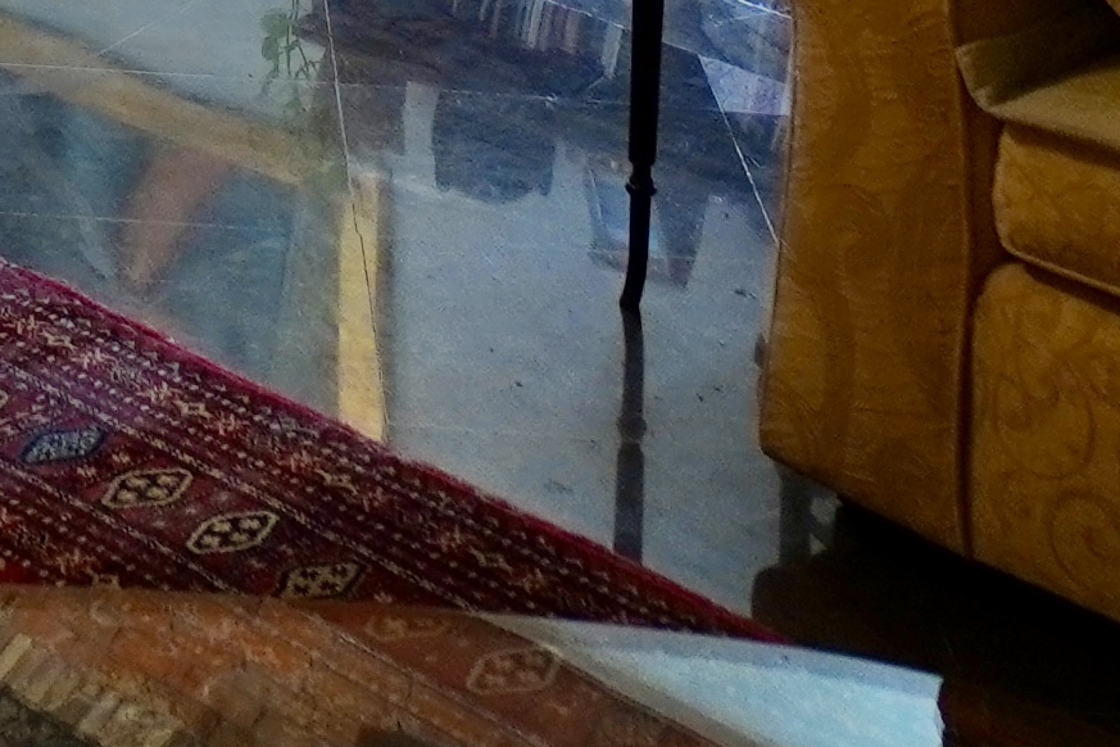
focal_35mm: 113
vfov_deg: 10.0
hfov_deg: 17.1
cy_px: -1230
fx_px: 3529
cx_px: -267
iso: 400
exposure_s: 1/30
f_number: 2.8
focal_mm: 11
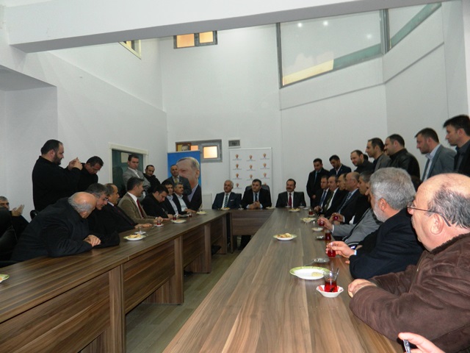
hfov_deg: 69.4
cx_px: 235
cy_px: 176
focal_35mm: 25
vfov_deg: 54.9
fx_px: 339
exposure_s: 1/30
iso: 200
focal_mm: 4.5
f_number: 3.1
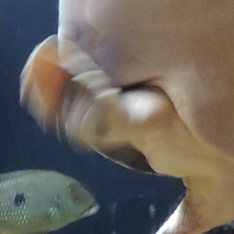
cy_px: 122
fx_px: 275
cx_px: 45
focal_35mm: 36
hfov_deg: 43.8
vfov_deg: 46.0
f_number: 3
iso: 400
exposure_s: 1/8
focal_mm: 4.3
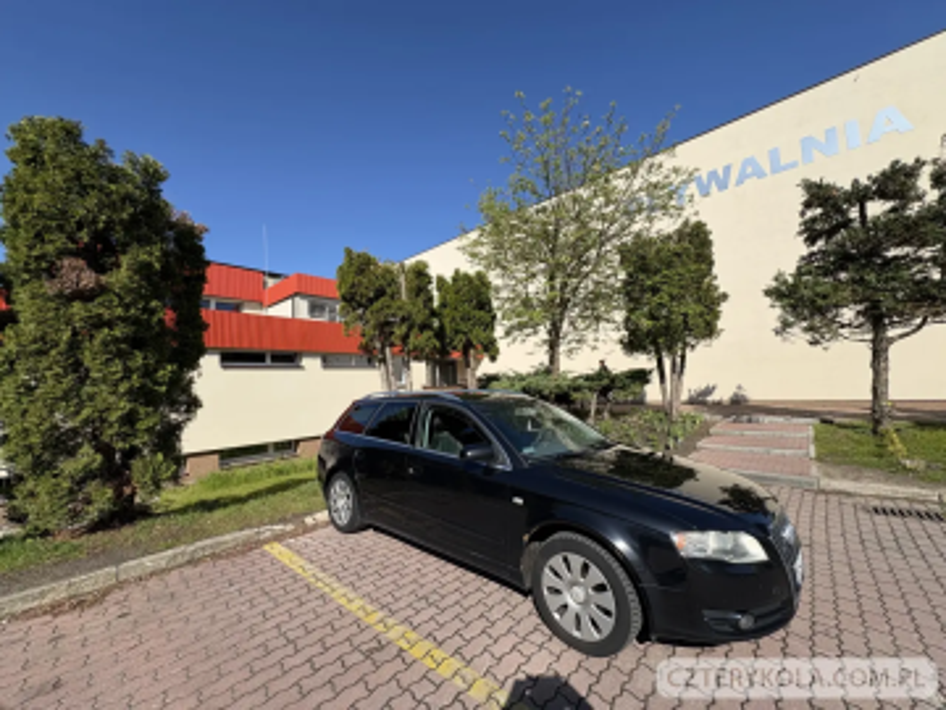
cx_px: 473
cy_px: 355
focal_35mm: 14
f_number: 2.2
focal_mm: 2.22
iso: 50
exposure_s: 1/2028
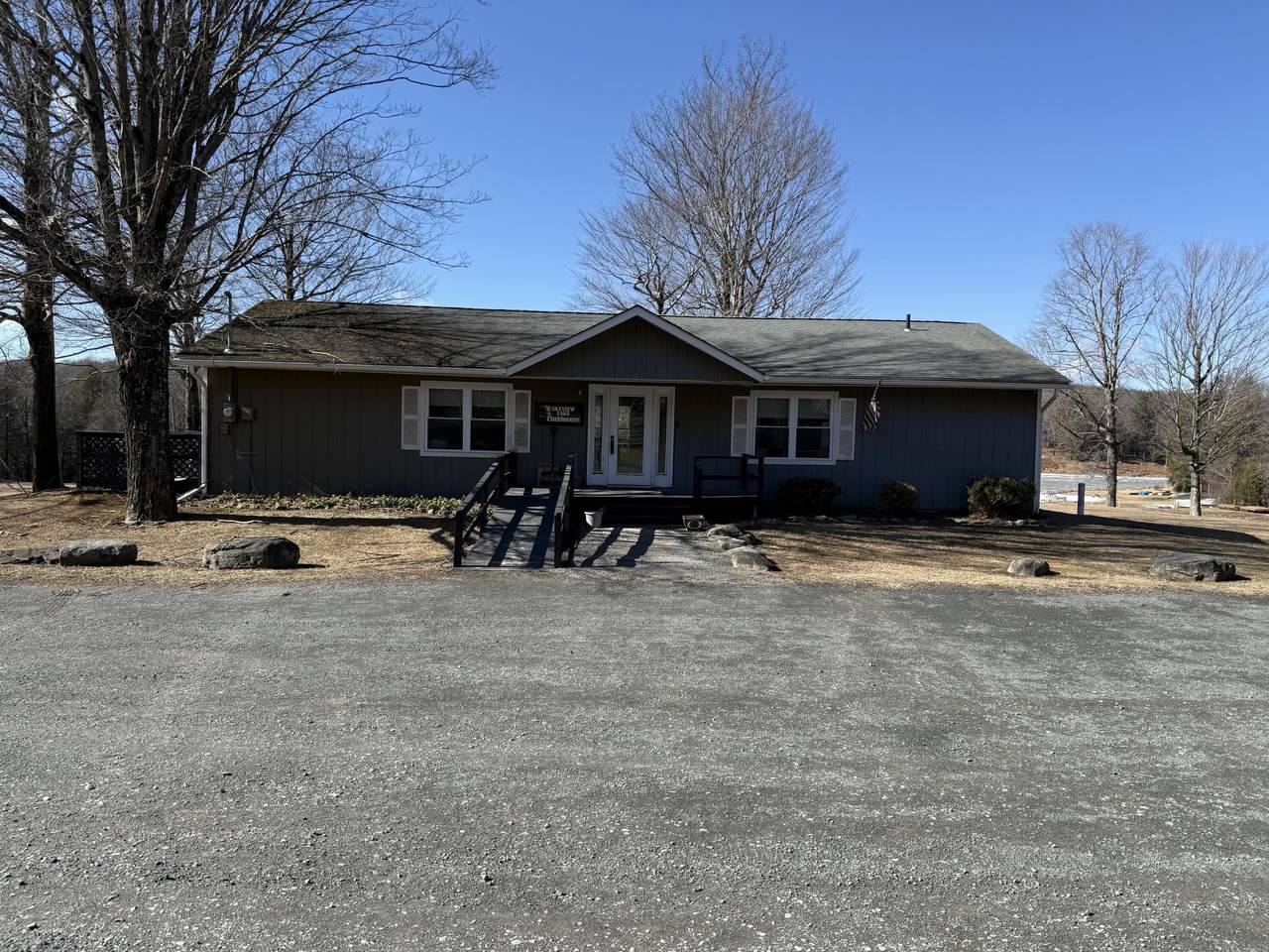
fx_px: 880
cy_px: 476
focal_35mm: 24
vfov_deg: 56.8
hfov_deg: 71.6
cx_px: 634
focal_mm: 6.76
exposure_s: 1/3145
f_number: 1.78
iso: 80
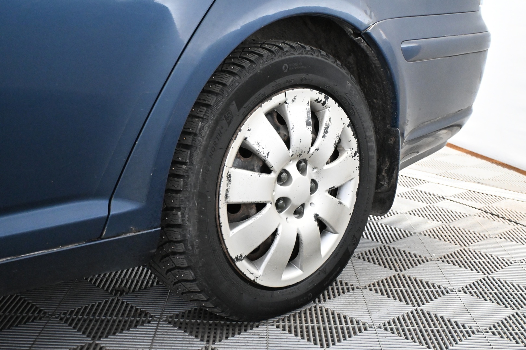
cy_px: 175
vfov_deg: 27.3
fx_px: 723
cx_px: 263
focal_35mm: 50
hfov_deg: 40.0
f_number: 5
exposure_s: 1/60
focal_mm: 33
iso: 6400
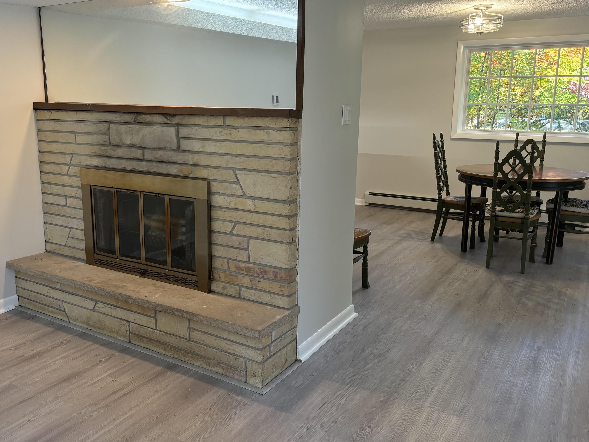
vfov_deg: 45.4
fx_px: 527
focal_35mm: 31
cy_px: 201
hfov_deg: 58.2
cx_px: 256
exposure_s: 1/60
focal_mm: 5.96
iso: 80
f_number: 1.6
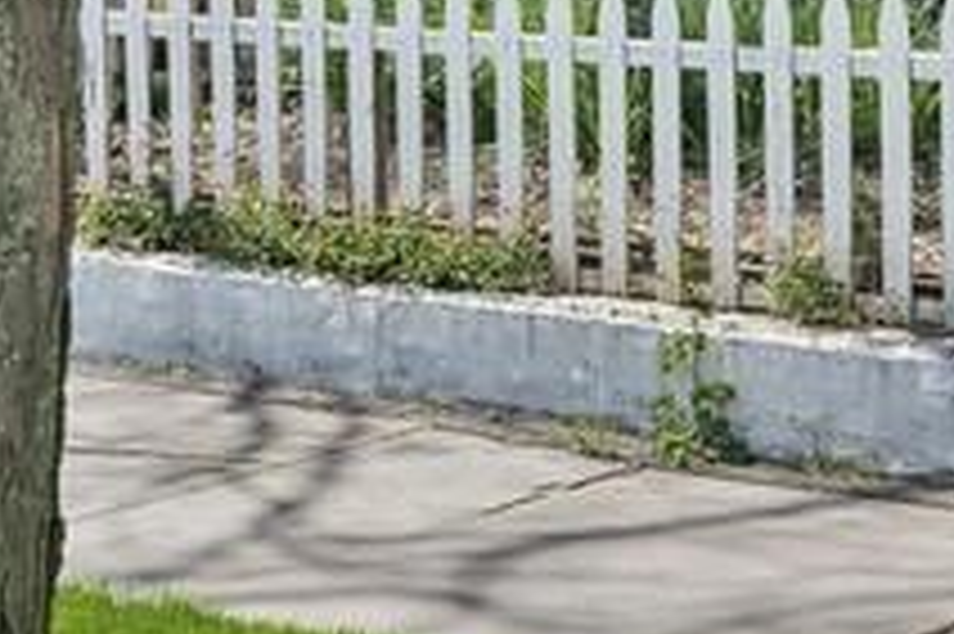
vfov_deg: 12.0
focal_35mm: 102
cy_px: -630
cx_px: 990
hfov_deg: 19.4
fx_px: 2701
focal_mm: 24
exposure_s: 1/200
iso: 200
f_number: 8
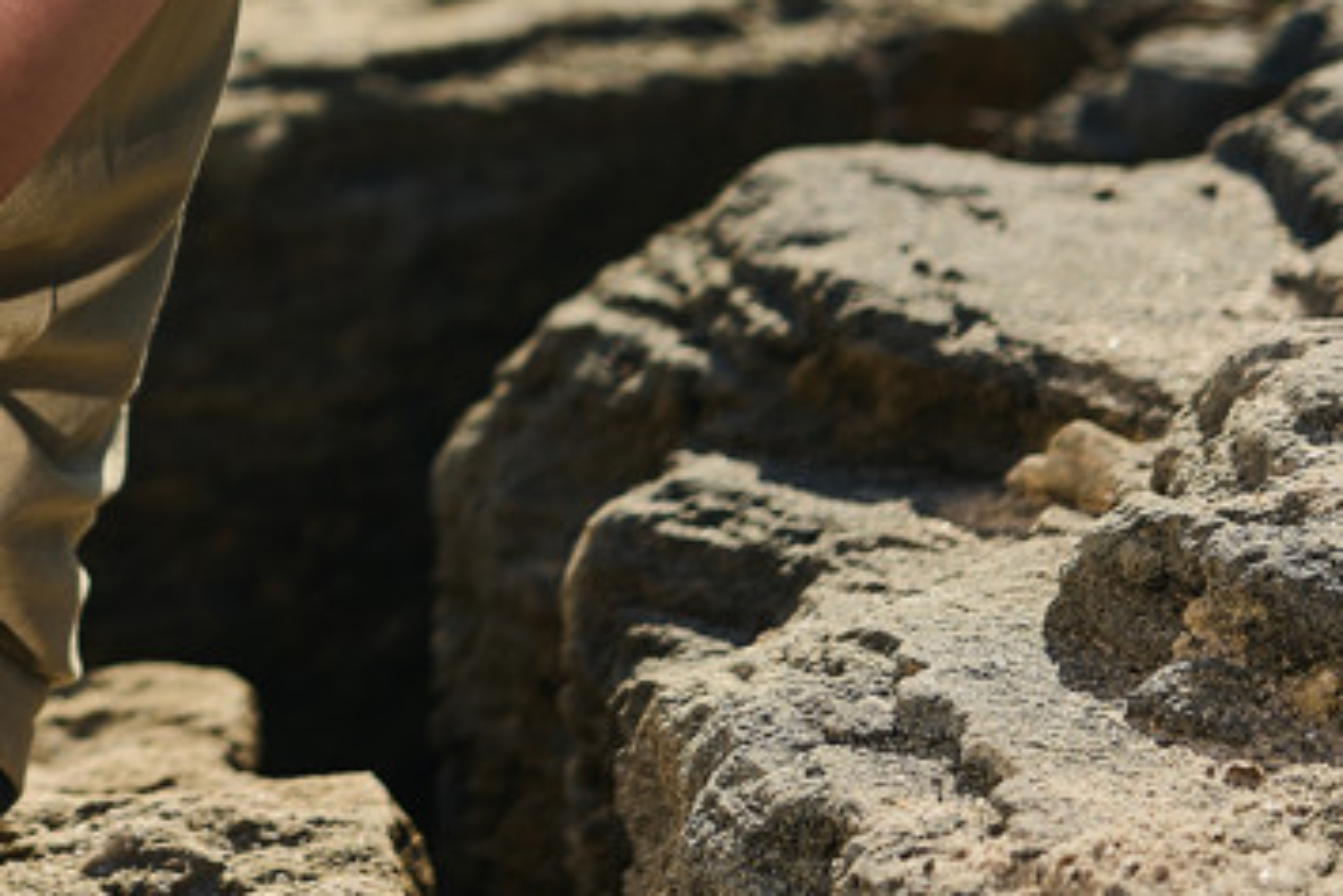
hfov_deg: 5.9
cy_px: -446
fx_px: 12875
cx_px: -817
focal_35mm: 345
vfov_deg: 4.0
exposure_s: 1/1250
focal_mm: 85
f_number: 1.8
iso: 32
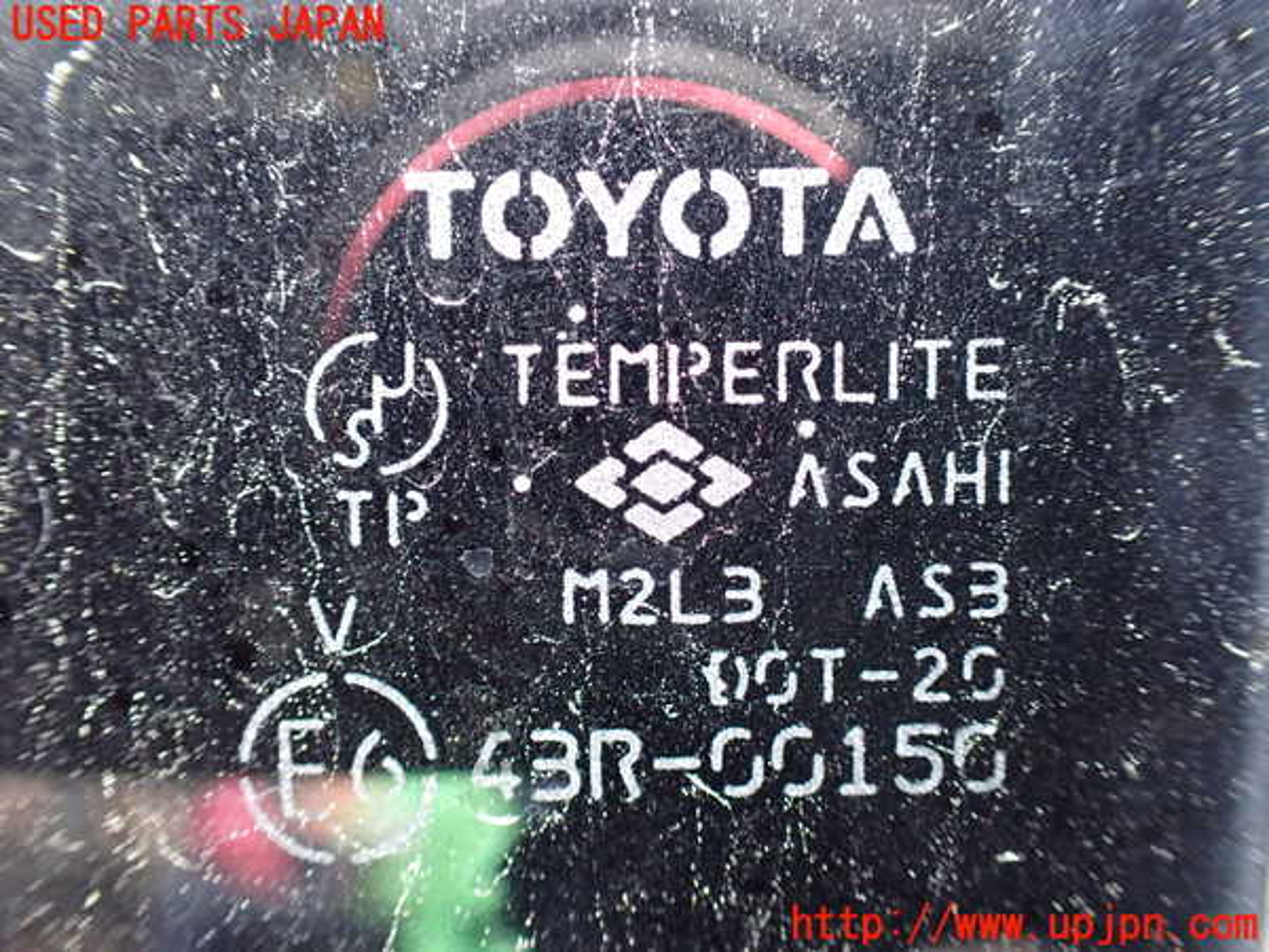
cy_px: 476
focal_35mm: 30
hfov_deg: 60.0
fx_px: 1100
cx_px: 634
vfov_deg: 46.8
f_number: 2.3
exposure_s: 1/100
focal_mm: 5.4
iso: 800
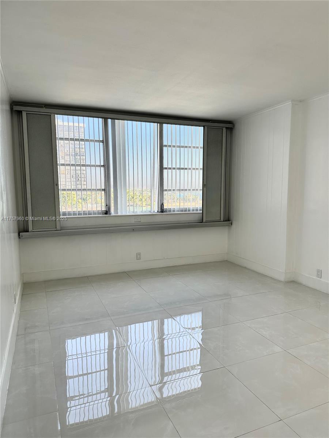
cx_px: 164
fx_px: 304
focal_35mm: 24
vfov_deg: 71.6
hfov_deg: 56.8
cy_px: 219
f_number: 1.78
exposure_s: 1/704
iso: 80
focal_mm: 6.86
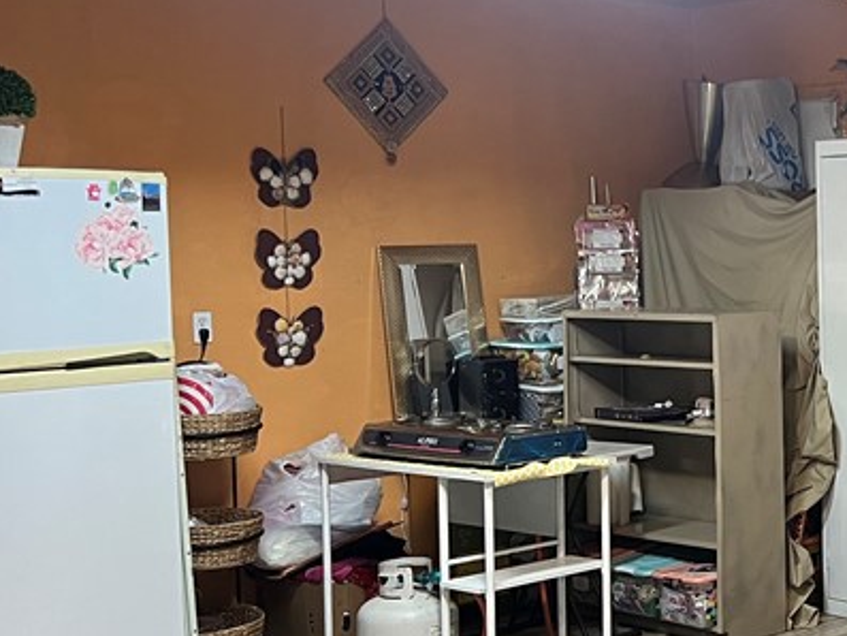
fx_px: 1640
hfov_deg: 26.9
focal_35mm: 67
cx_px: 905
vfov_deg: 21.9
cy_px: 316
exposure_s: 1/60
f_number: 1.5
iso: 200
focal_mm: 5.7
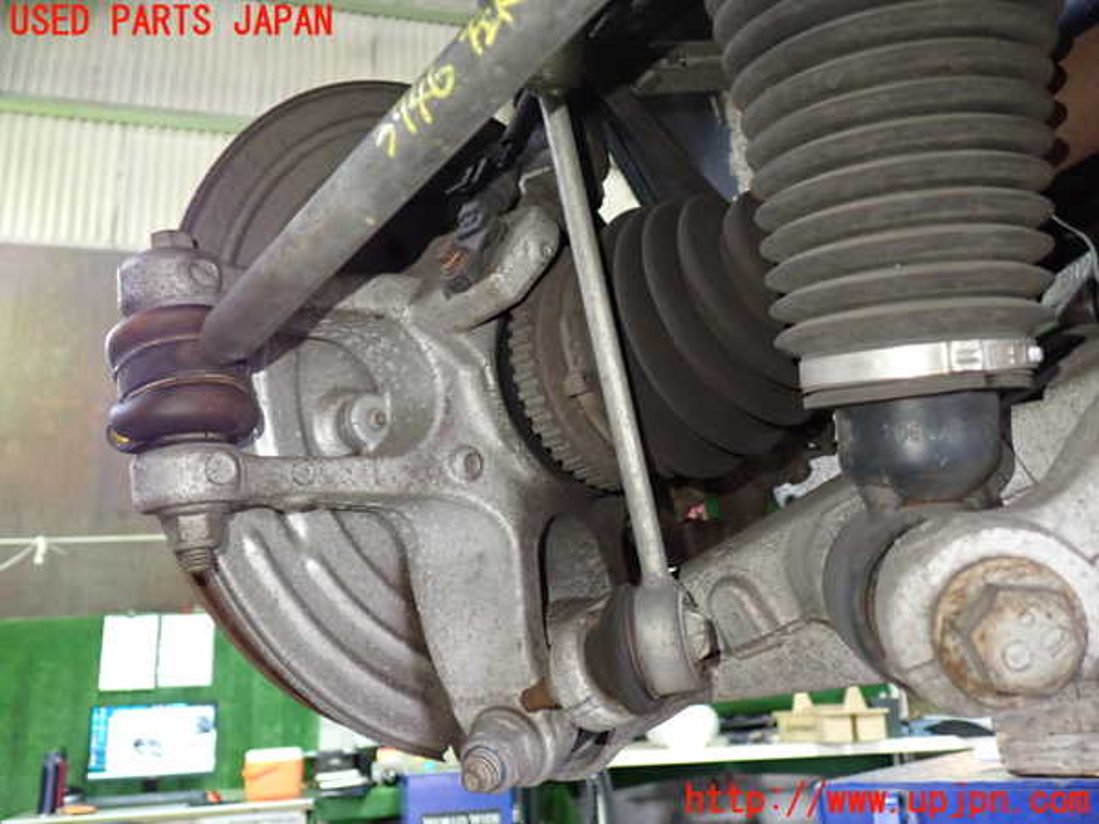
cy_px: 412
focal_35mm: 30
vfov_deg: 46.8
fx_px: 952
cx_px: 550
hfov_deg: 60.0
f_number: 2.3
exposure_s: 1/30
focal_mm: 5.4
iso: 800
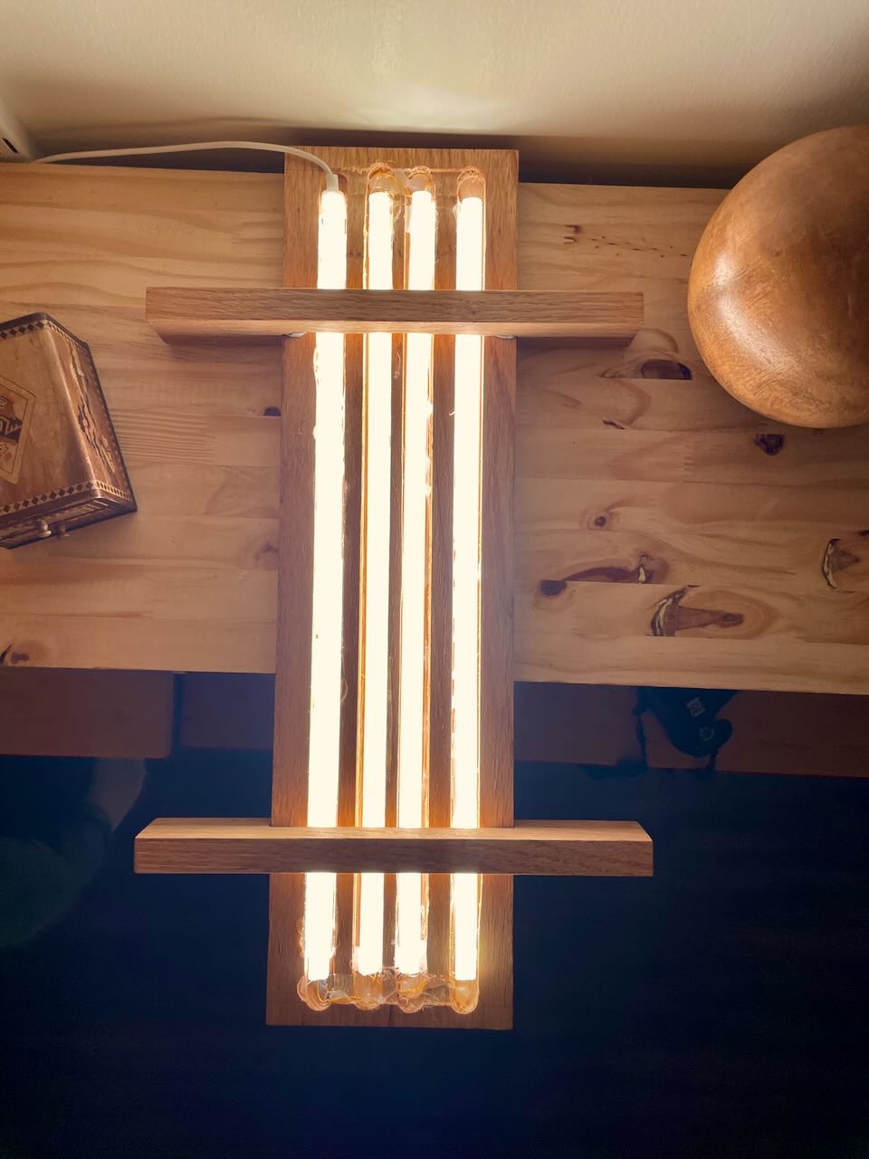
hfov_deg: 53.1
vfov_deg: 67.3
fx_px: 870
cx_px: 434
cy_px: 580
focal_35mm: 26
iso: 50
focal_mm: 4.2
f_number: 1.6
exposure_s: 1/120
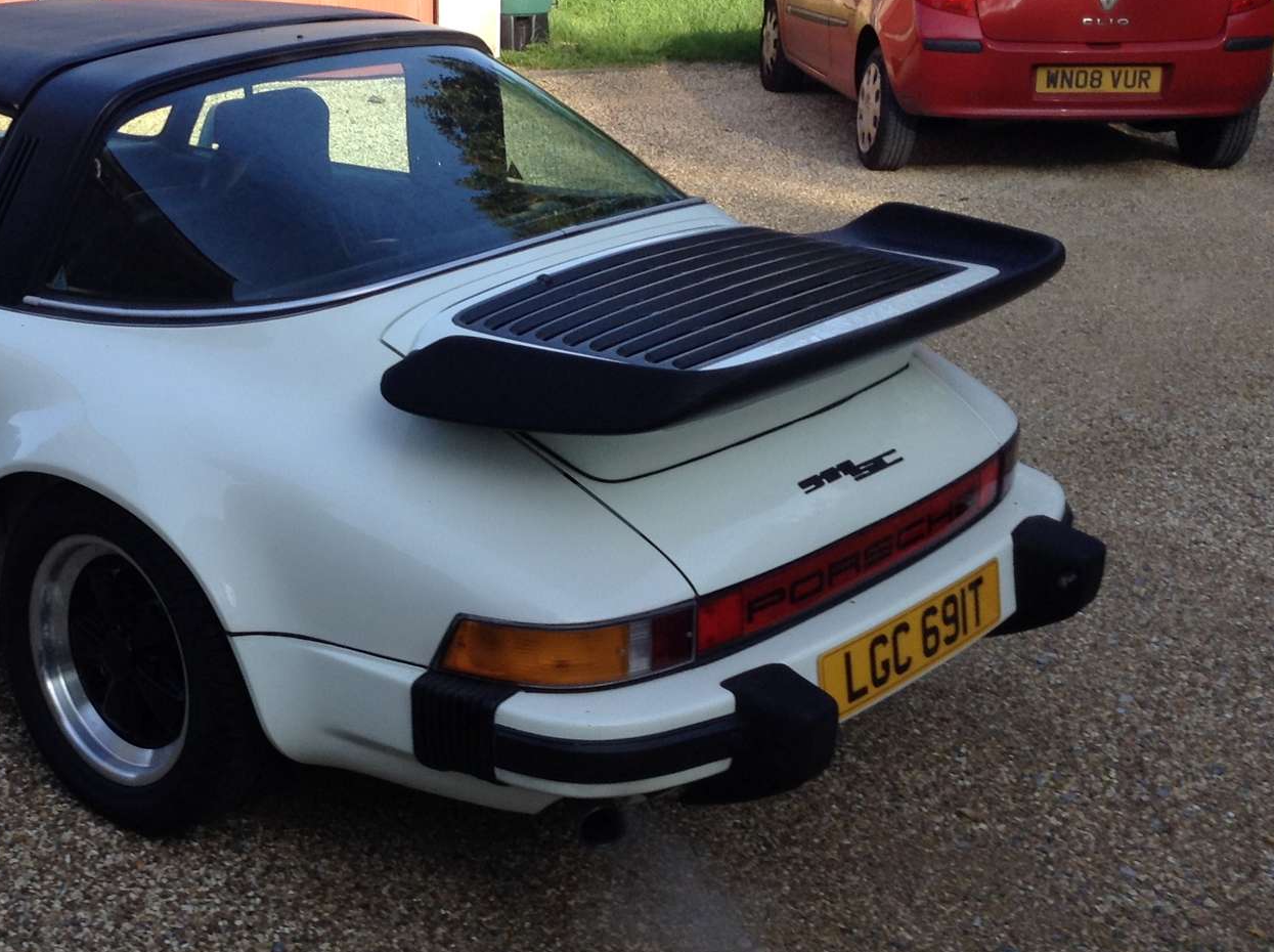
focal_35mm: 53
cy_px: 414
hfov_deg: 35.1
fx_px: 1948
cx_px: 259
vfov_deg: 27.4
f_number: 2.4
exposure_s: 1/349
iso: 32
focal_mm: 3.3
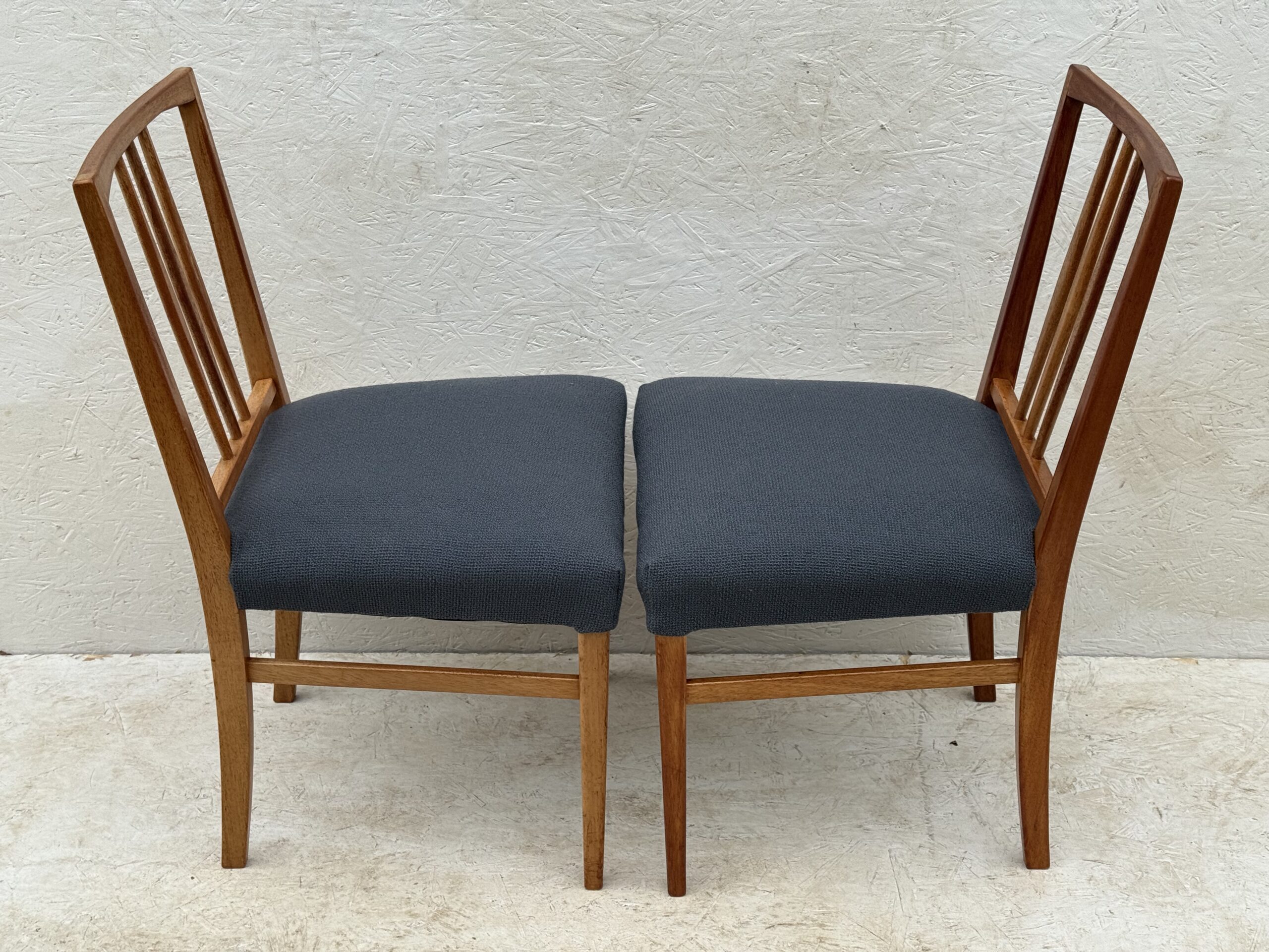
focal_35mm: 48
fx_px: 1760
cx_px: 634
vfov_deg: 30.3
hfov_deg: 39.7
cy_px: 476
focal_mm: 6.76
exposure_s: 1/346
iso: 64
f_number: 1.78
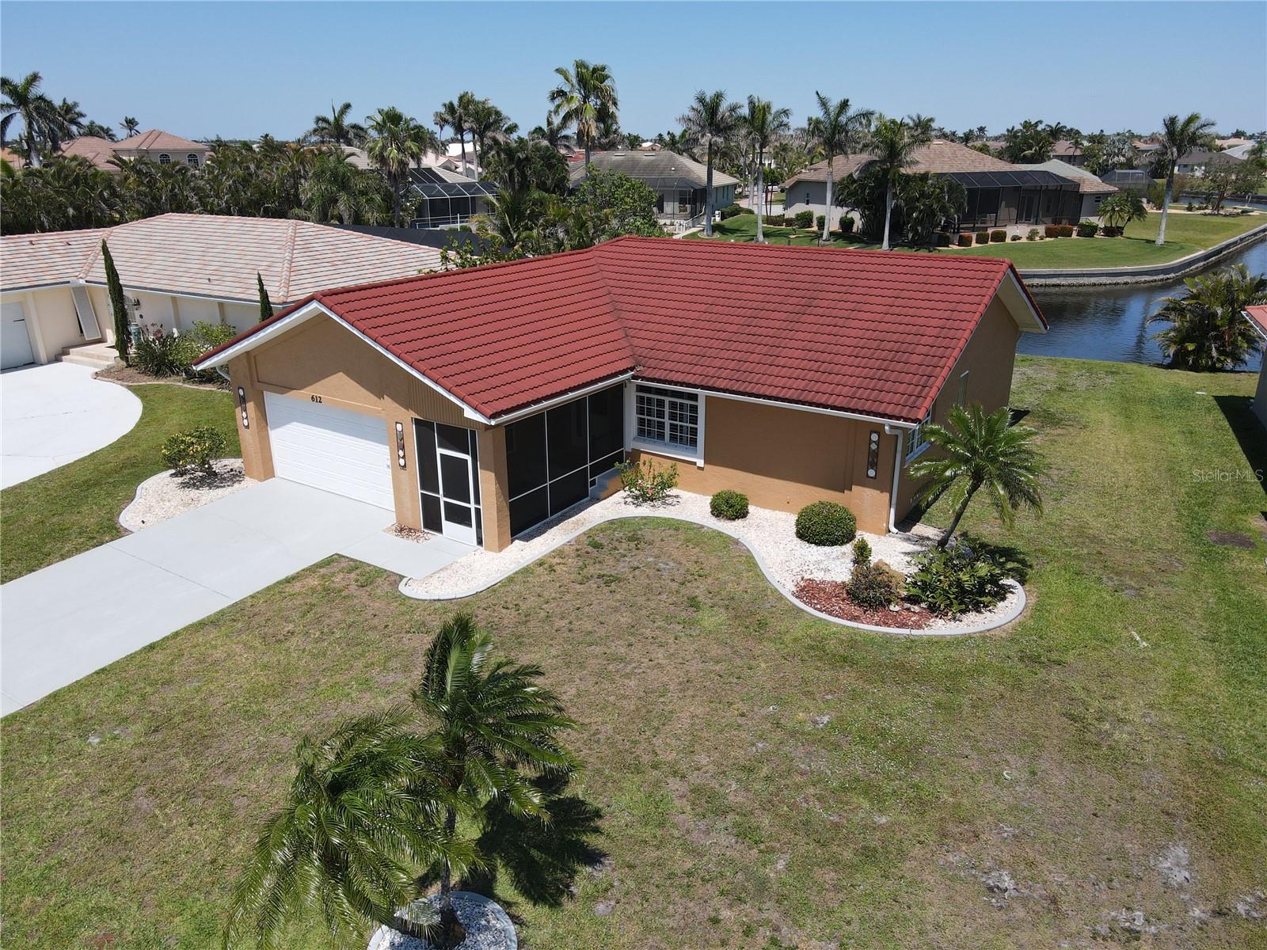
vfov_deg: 56.8
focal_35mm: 24
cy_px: 475
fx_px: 878
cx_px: 634
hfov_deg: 71.6
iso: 100
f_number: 2.8
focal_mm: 4.5
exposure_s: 1/800
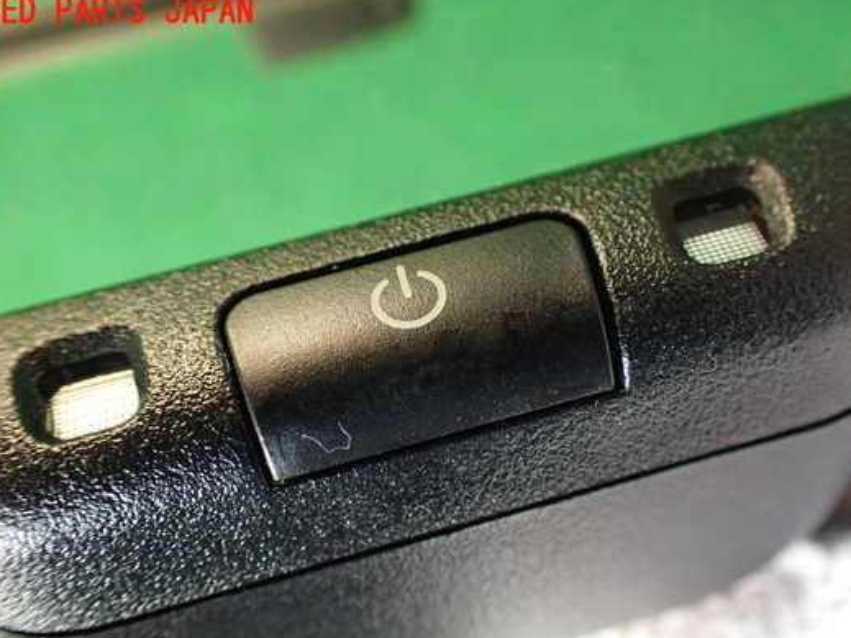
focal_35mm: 37
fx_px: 909
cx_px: 448
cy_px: 361
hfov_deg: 50.1
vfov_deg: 38.6
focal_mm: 5.79
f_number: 2.4
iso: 250
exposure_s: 1/30
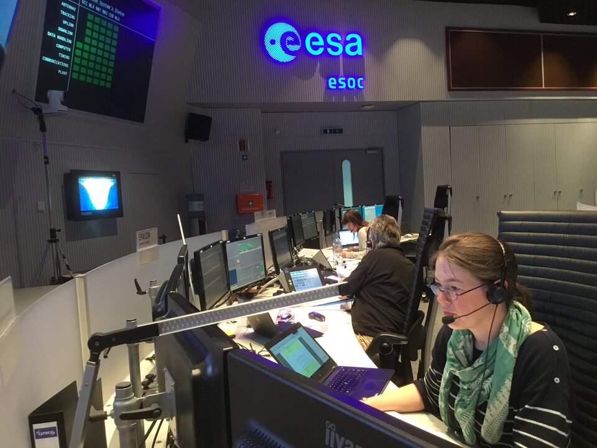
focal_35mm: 31
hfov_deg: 58.4
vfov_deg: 45.4
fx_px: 535
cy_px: 224
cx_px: 298
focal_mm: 3.3
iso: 200
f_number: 2.4
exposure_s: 1/20
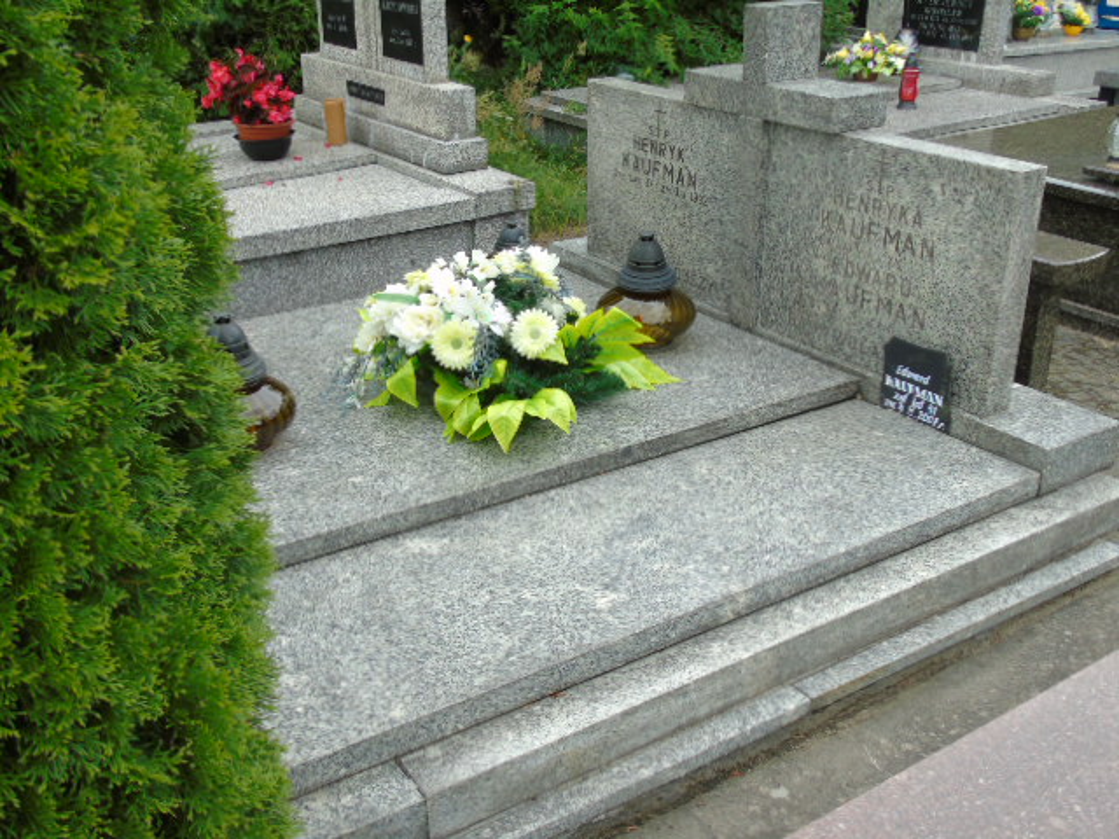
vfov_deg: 41.8
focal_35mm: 34
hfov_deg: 54.0
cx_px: 560
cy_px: 420
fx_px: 1099
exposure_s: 1/100
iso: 80
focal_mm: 6.1
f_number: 3.8
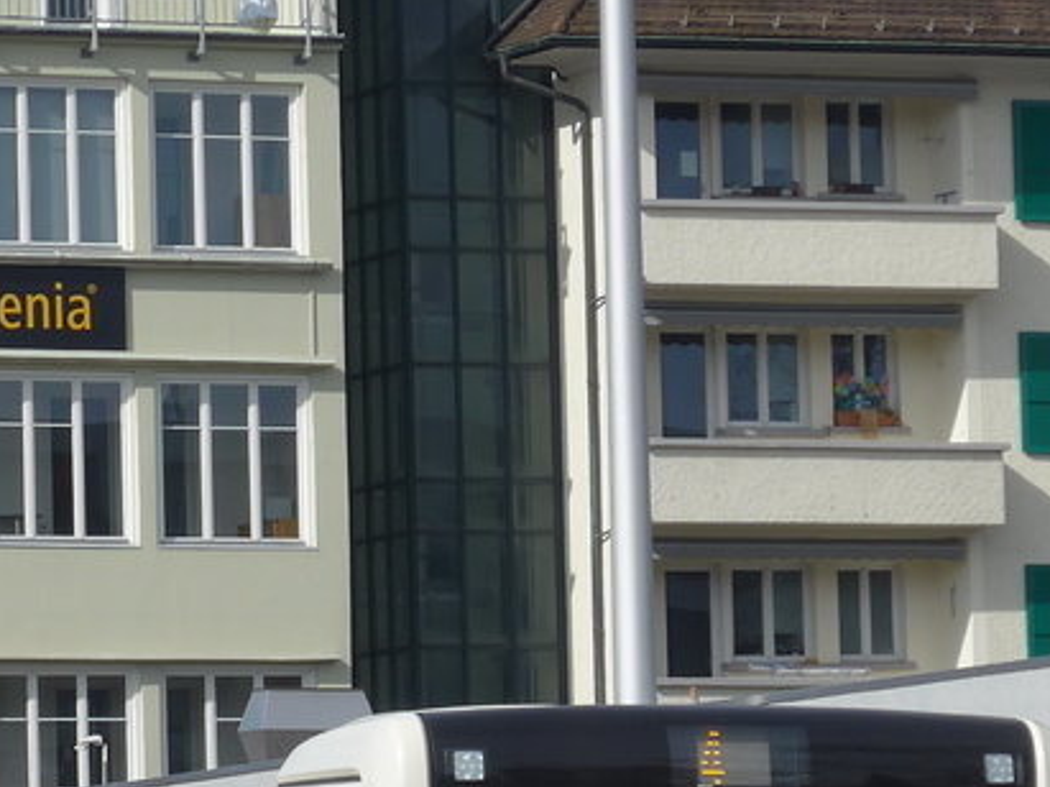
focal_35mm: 283
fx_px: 8582
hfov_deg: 7.0
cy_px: 756
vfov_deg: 5.2
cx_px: 299
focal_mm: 19.2
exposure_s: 1/800
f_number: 4.7
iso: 80
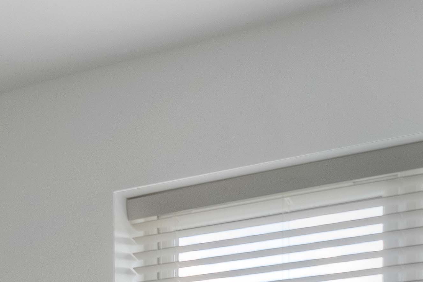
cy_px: 524
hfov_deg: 20.3
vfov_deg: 13.4
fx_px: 1069
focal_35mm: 91
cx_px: -144
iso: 640
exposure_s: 1/20
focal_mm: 20
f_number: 6.3
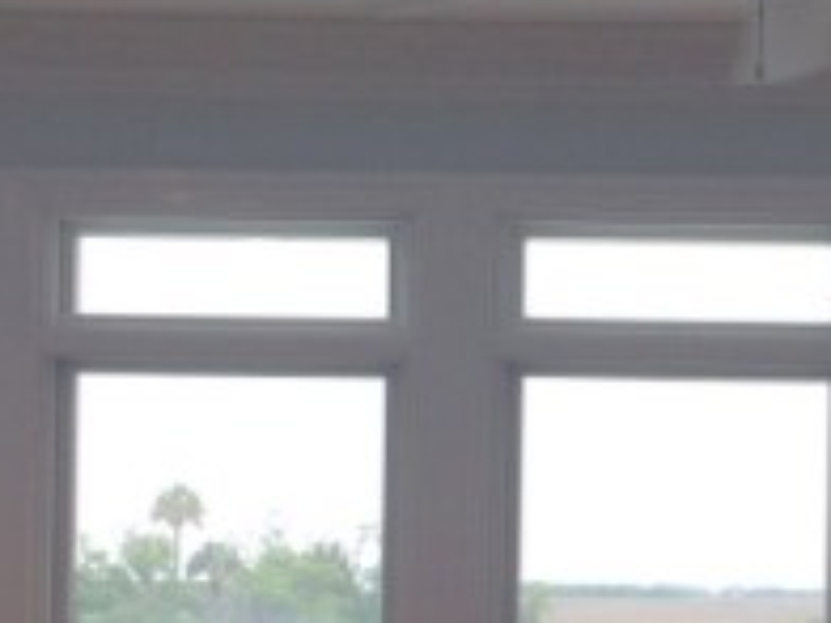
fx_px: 2209
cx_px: 619
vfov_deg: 15.9
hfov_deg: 21.1
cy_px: 568
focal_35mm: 92
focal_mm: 4.12
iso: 50
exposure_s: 1/120
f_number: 2.2
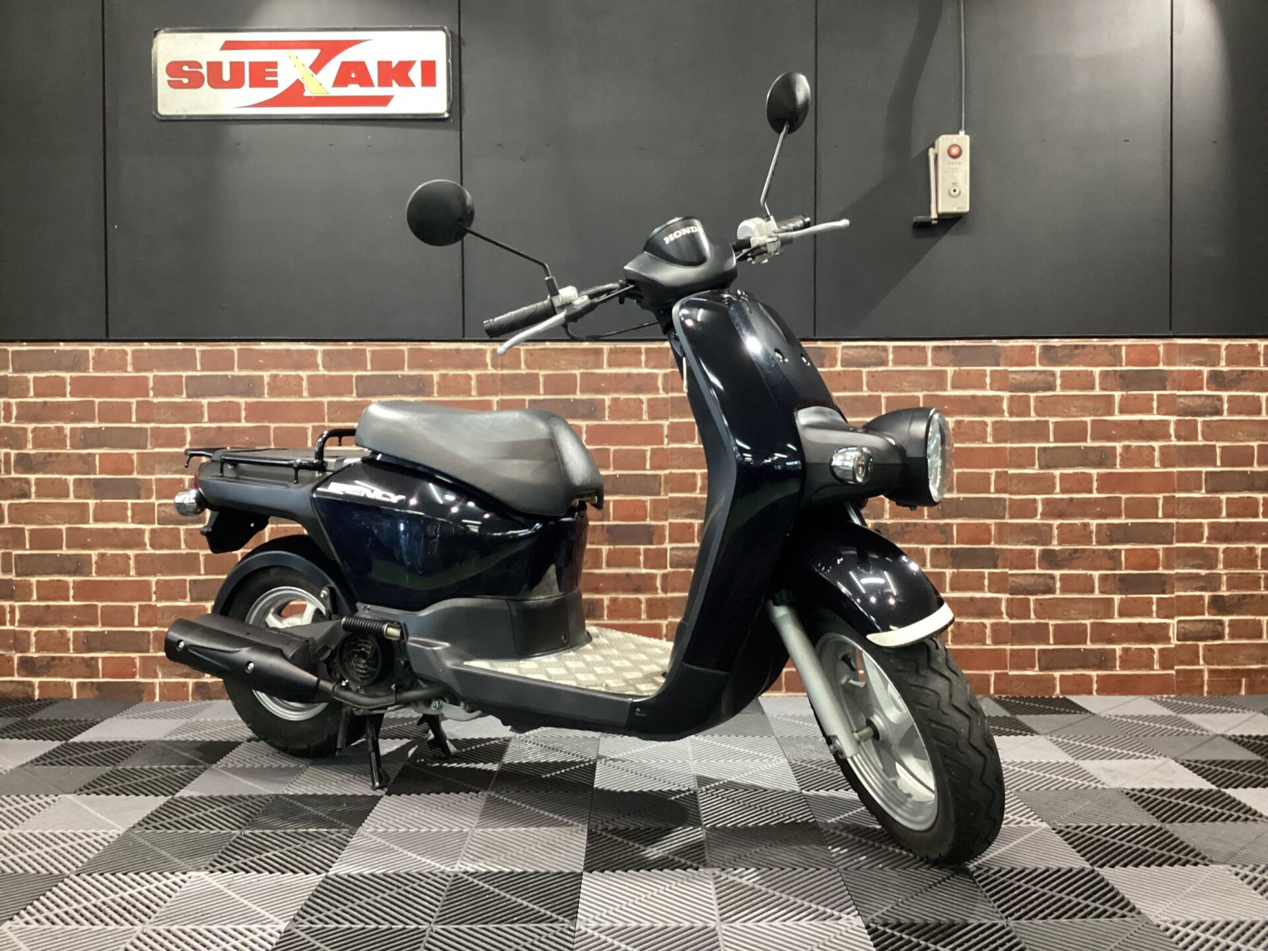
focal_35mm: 31
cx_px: 634
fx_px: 1136
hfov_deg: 58.4
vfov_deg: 45.4
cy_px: 476
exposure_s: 1/40
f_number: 2.4
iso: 400
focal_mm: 3.3
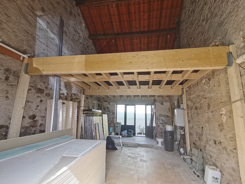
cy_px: 92
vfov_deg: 74.7
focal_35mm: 17
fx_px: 120
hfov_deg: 91.0
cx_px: 122
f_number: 2.4
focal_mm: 1.78
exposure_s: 1/100
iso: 50
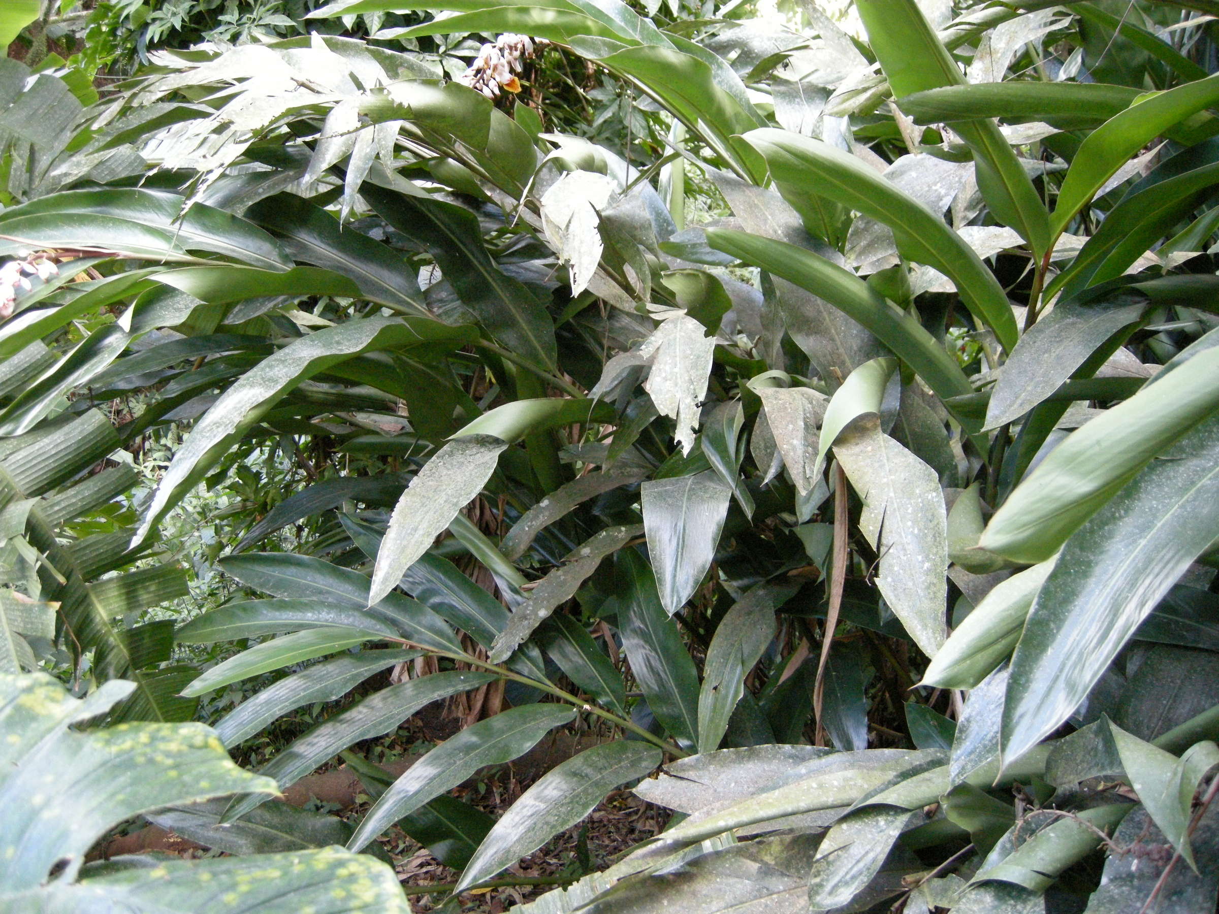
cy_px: 457
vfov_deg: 40.7
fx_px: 1233
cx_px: 610
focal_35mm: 35
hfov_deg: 52.6
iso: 400
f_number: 2.7
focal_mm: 7.5
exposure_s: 1/58
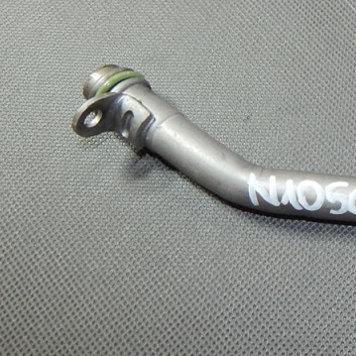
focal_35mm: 58
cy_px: 139
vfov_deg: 29.5
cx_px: 447
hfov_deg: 25.8
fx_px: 675
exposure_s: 1/30
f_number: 3
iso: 200
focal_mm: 4
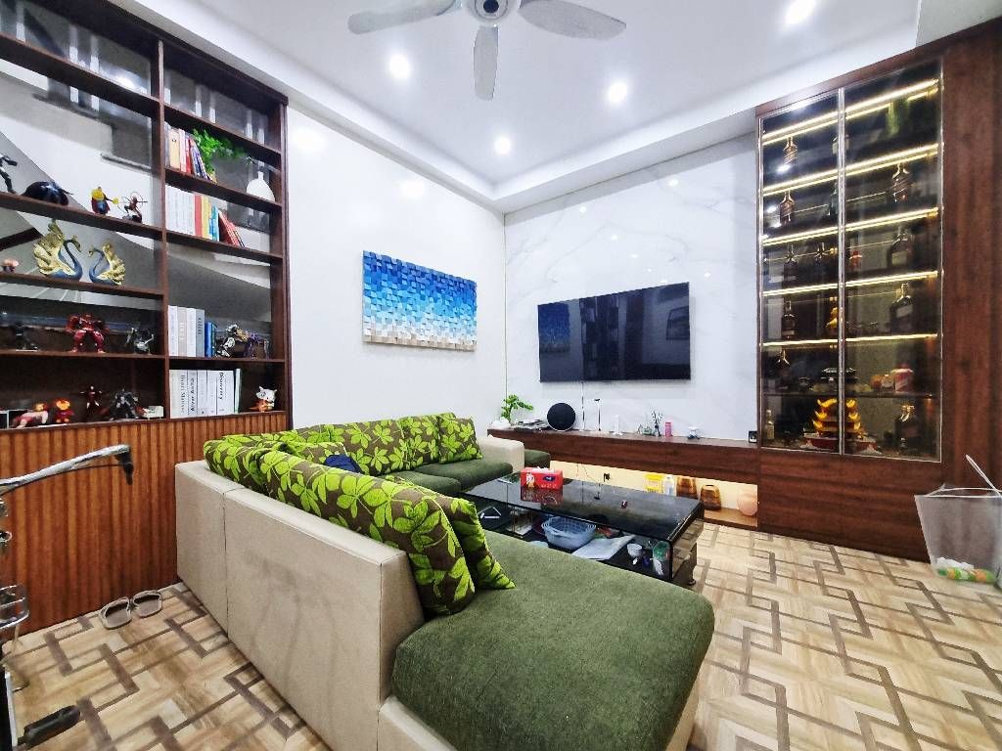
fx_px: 376
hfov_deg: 106.2
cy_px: 376
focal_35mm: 13
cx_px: 501
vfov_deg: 89.9
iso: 160
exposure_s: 1/50
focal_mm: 1.74
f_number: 2.2
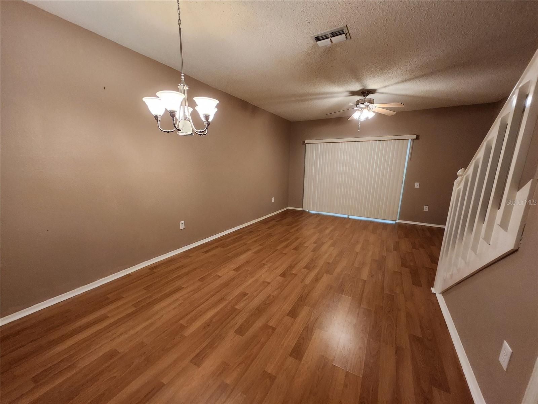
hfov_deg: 106.2
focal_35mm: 13
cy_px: 202
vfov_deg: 89.9
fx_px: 202
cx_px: 269
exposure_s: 1/60
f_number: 2.2
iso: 400
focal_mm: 1.74
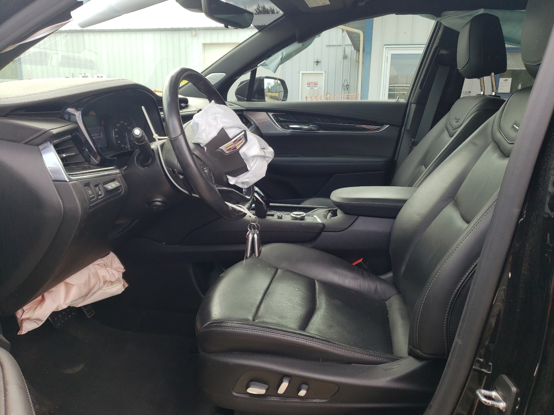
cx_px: 277
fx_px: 416
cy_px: 208
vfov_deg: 53.1
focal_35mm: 26
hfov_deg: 67.3
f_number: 1.5
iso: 50
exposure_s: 1/303
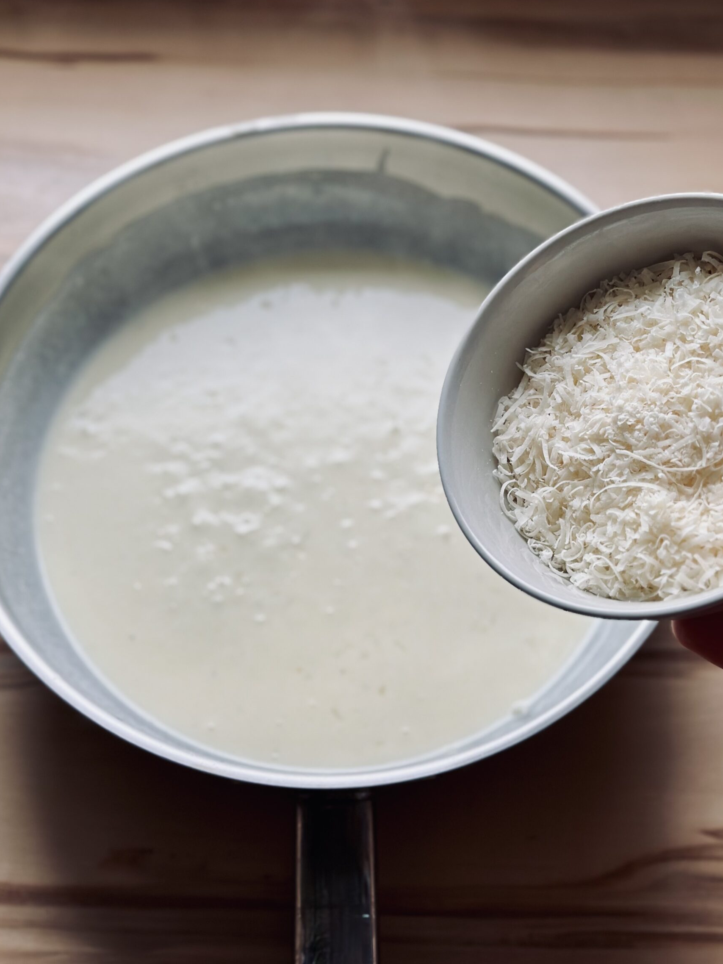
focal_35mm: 54
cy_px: 449
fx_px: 1504
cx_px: 348
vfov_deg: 35.5
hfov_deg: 27.0
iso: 80
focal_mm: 6.86
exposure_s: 1/217
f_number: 1.78
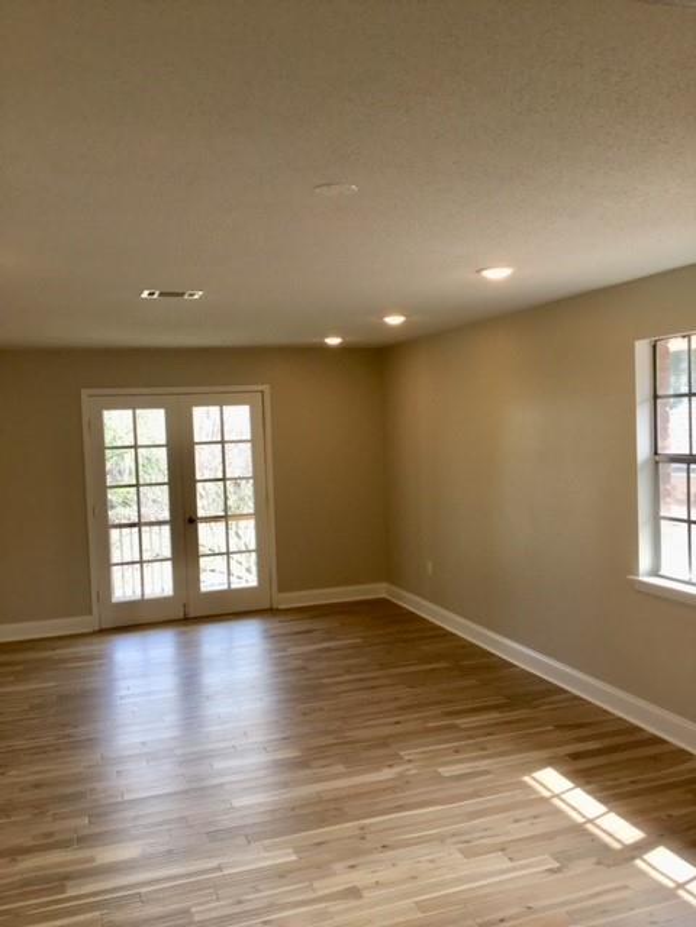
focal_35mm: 31
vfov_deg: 58.4
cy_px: 464
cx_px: 348
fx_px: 831
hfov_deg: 45.4
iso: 40
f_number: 2.4
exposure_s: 1/120
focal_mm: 3.3
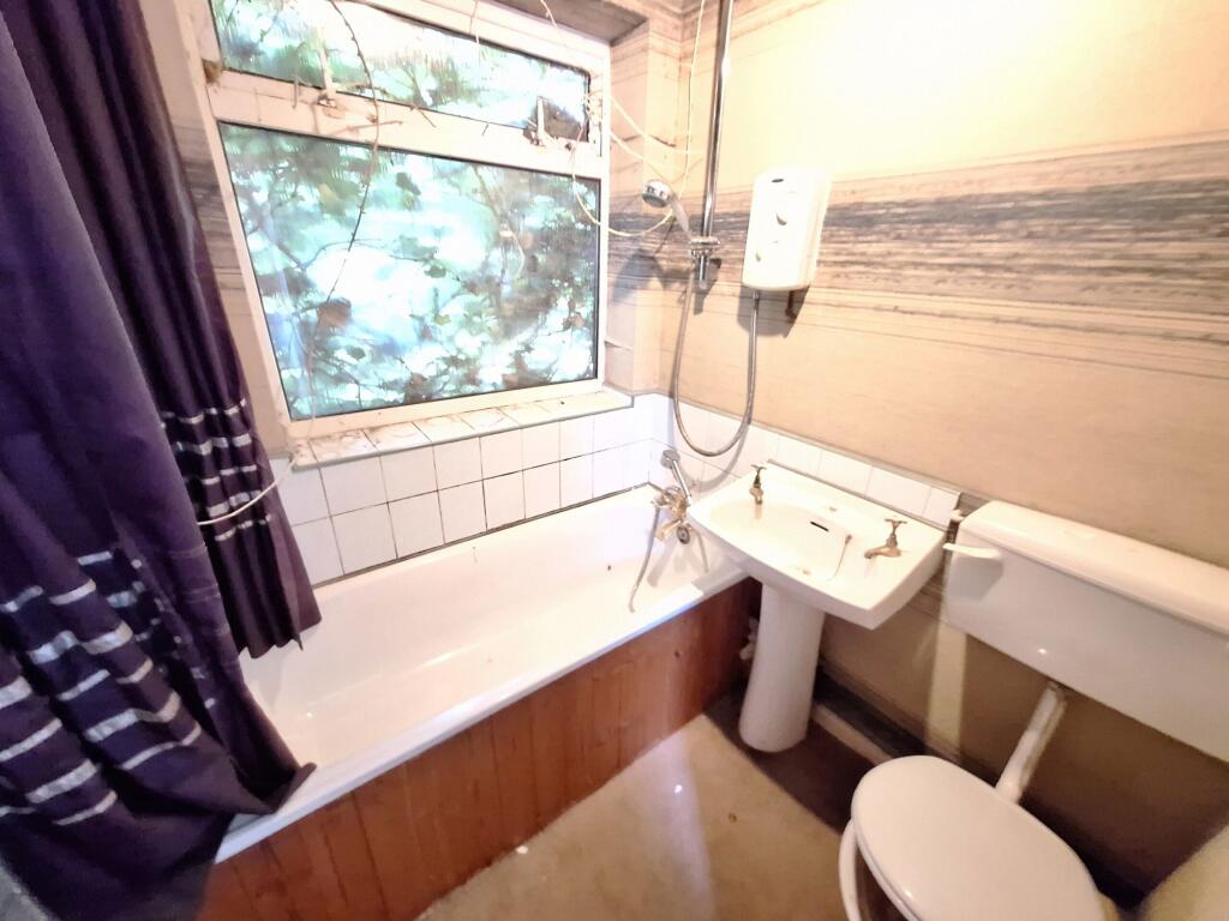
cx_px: 614
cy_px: 460
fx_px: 462
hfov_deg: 106.2
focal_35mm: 13
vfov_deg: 89.9
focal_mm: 1.74
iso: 800
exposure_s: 1/17
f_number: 2.2
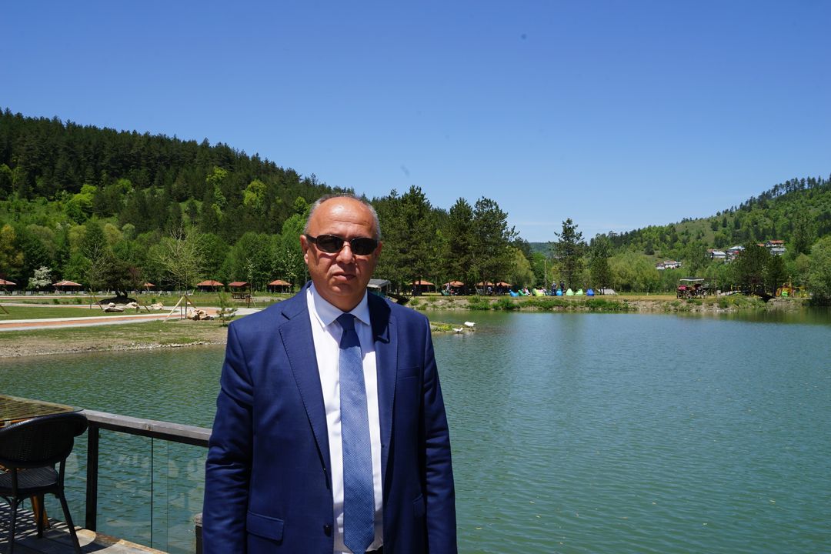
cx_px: 416
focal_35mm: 30
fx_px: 692
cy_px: 277
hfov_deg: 61.9
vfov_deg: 43.6
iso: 100
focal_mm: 30
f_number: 14
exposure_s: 1/80
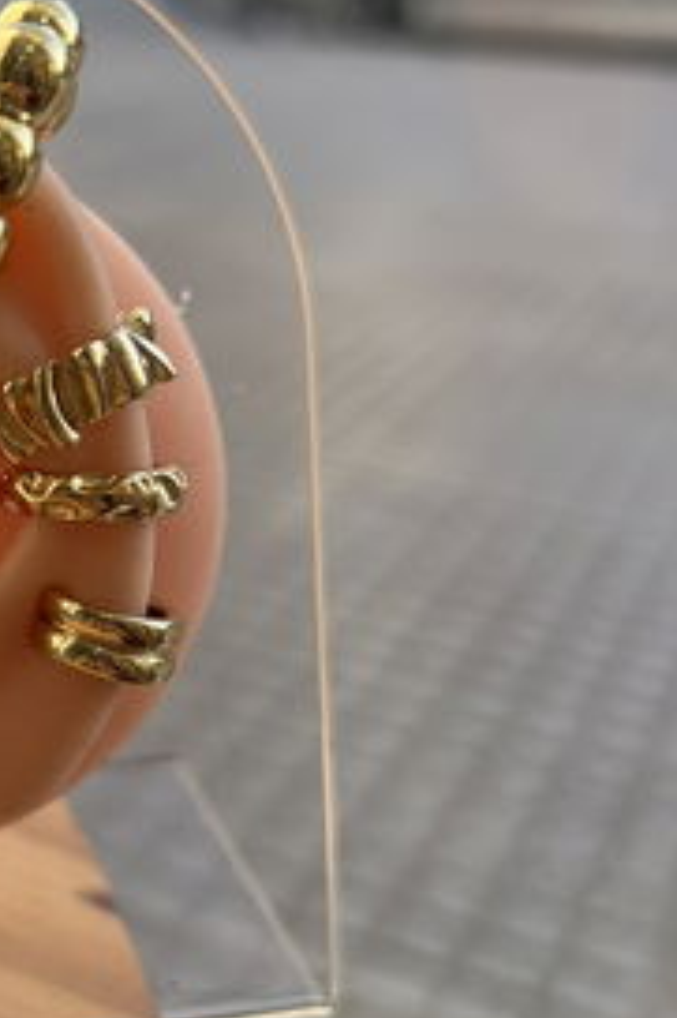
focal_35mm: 53
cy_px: 541
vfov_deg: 37.5
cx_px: -67
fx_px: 1497
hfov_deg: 23.9
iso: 50
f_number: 1.5
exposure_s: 1/650
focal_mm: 5.7
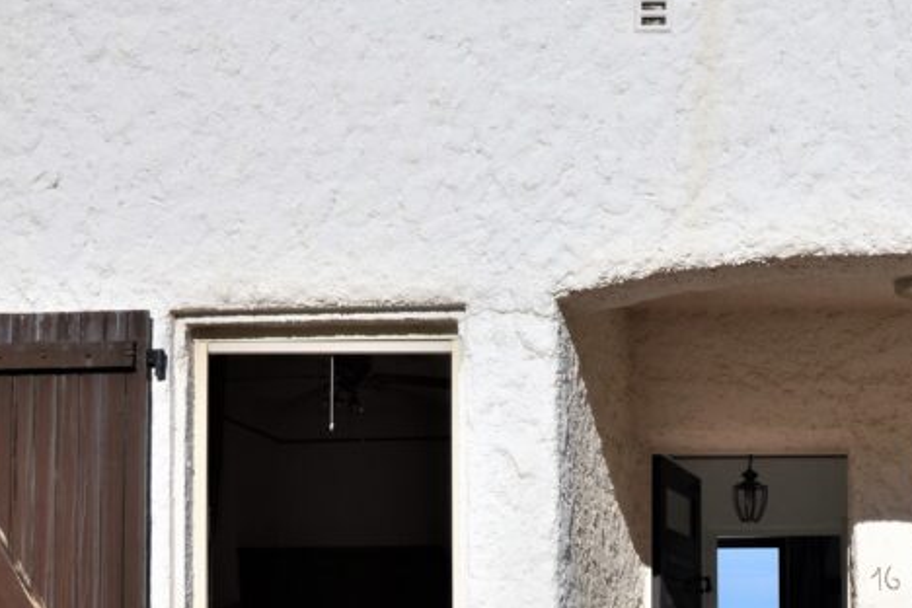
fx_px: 1495
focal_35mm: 59
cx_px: 894
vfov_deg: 21.9
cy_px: 649
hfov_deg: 31.6
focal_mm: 18
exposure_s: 1/250
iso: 200
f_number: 16
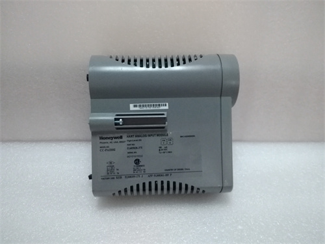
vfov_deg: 51.4
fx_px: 253
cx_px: 162
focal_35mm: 27
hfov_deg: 65.3
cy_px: 122
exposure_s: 1/33
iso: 880
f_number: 2
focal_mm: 3.79
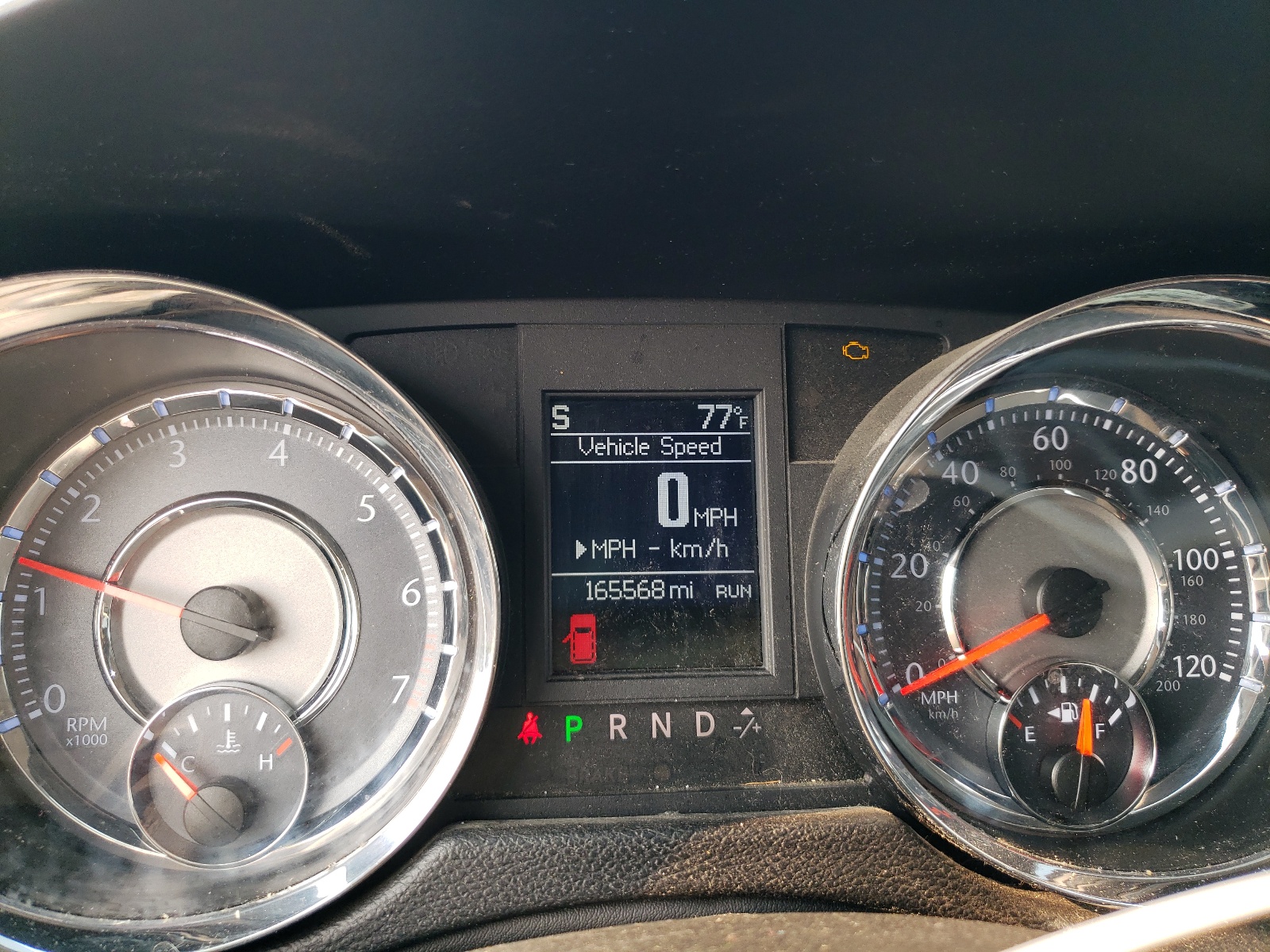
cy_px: 476
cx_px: 635
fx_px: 954
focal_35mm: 26
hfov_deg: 67.3
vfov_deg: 53.1
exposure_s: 1/161
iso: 50
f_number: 1.5
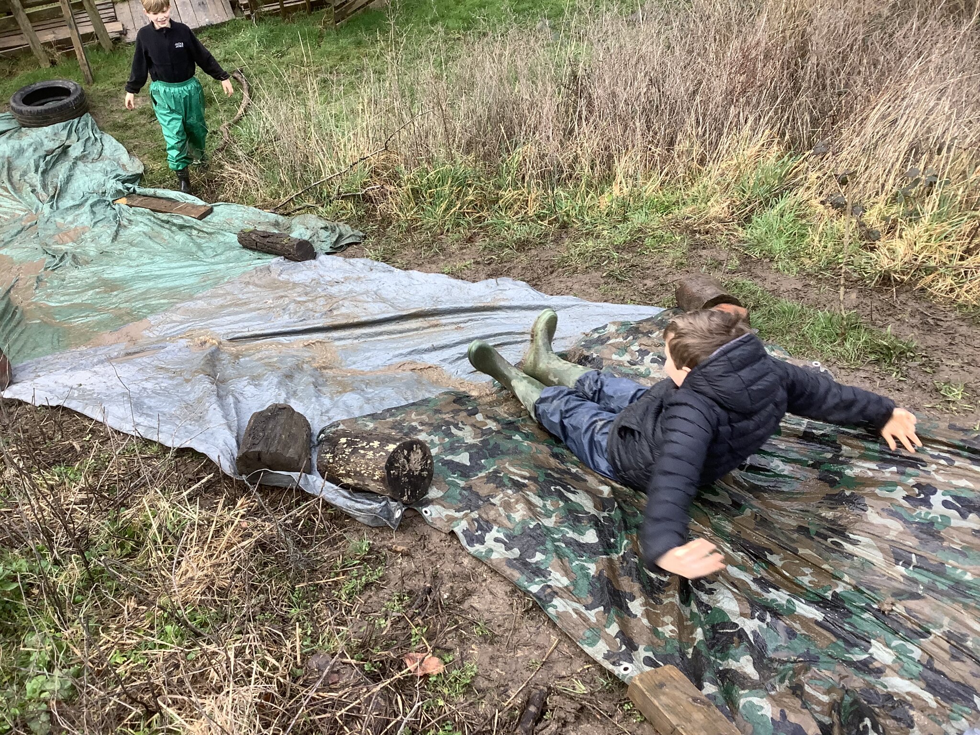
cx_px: 490
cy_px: 368
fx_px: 878
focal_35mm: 31
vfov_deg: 45.4
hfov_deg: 58.4
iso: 40
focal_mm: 3.3
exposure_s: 1/120
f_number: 2.4
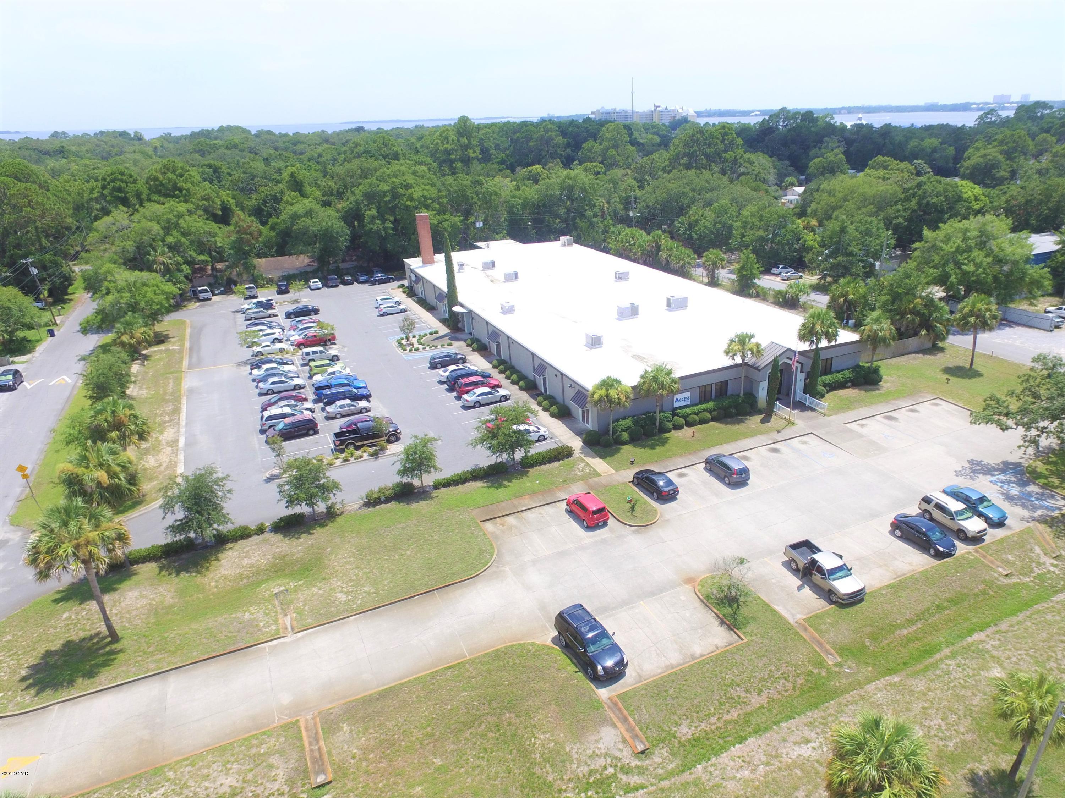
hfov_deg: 81.8
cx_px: 532
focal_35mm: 20
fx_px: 615
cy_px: 399
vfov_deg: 66.0
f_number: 2.8
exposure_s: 1/777
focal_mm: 3.61
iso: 100
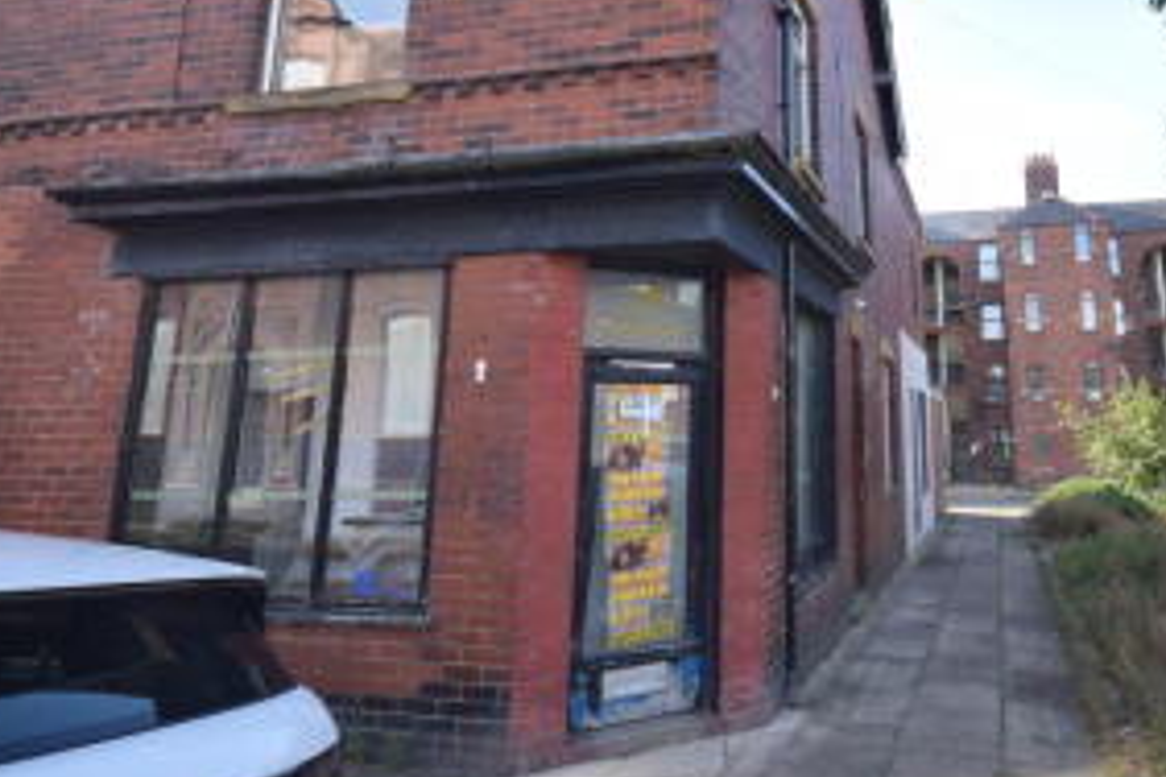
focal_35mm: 28
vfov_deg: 45.6
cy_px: 229
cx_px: 786
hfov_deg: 63.9
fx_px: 902
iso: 100
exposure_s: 1/125
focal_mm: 11
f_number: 5.6
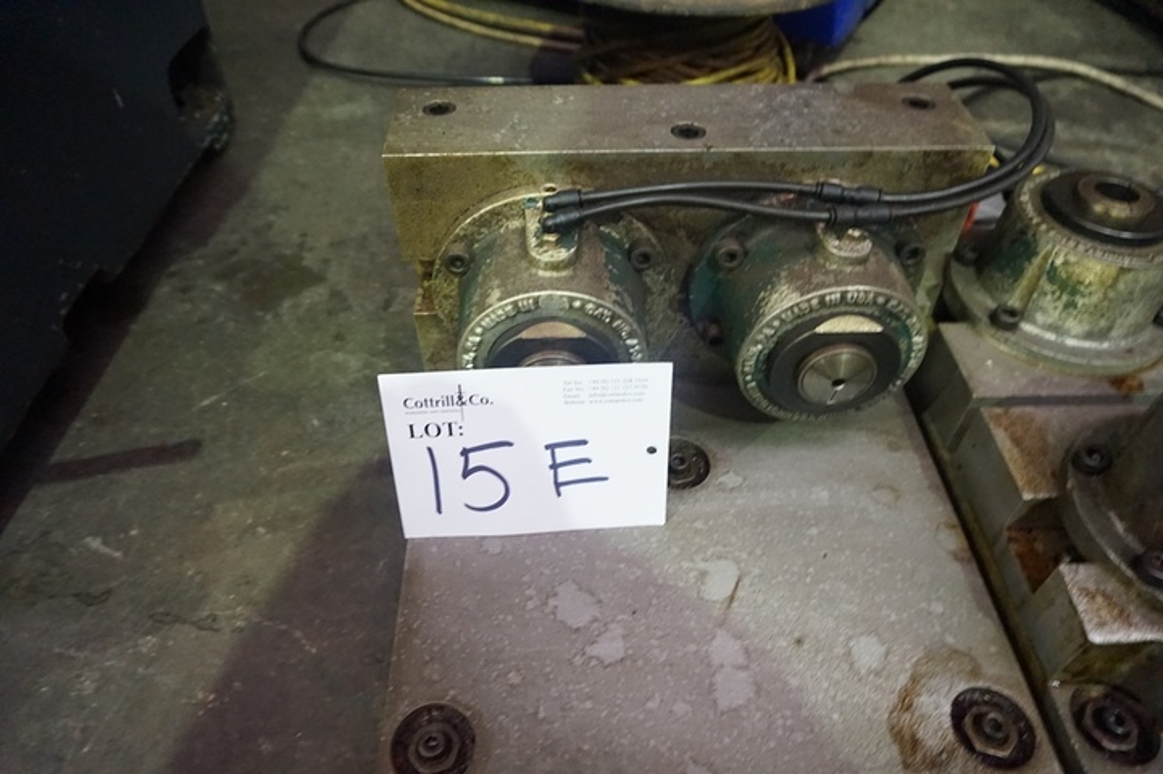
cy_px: 387
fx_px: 775
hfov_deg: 73.8
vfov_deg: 53.1
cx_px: 582
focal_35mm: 24
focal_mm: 16
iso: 3200
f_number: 3.5
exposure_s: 1/8
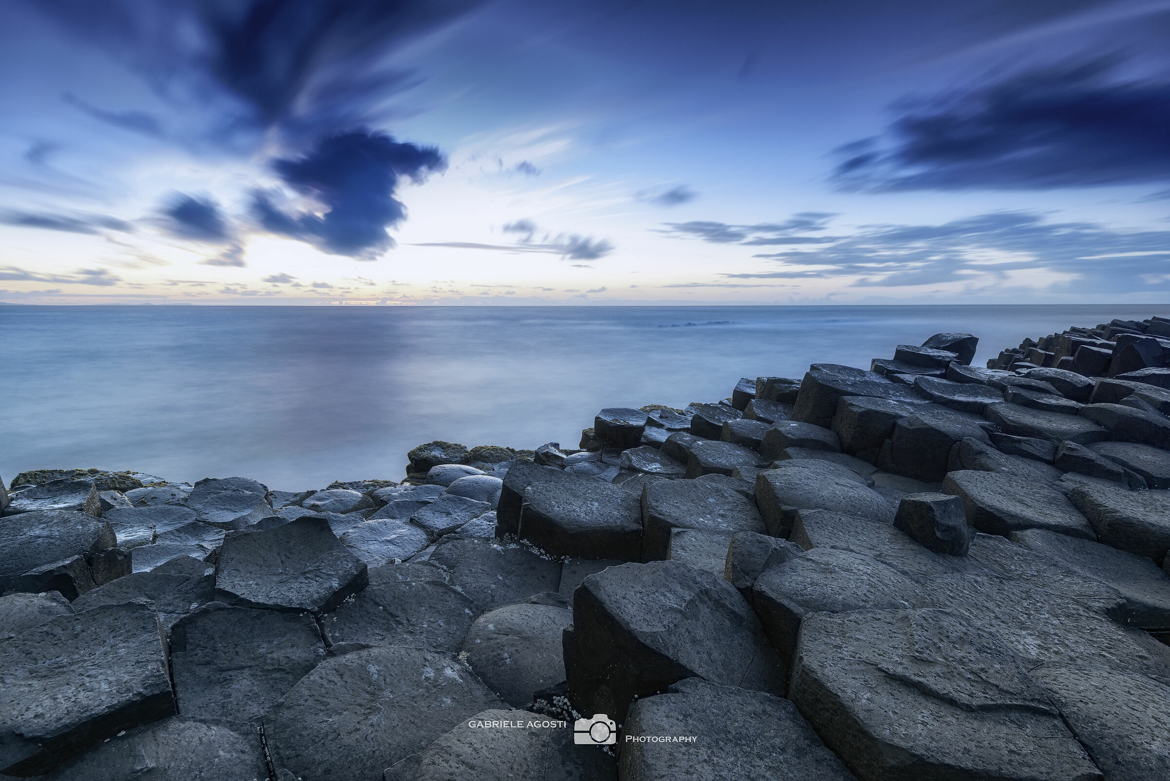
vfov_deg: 64.6
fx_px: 618
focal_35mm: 19
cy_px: 390
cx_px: 585
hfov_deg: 86.9
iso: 80
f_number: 14
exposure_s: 78
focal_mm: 19
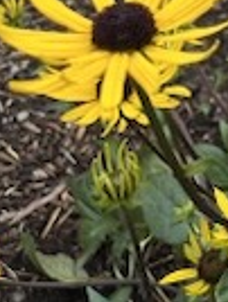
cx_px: 398
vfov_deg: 16.5
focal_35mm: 97
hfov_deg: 13.8
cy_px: -259
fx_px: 849
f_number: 1.6
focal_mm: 5.1
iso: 40
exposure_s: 1/122
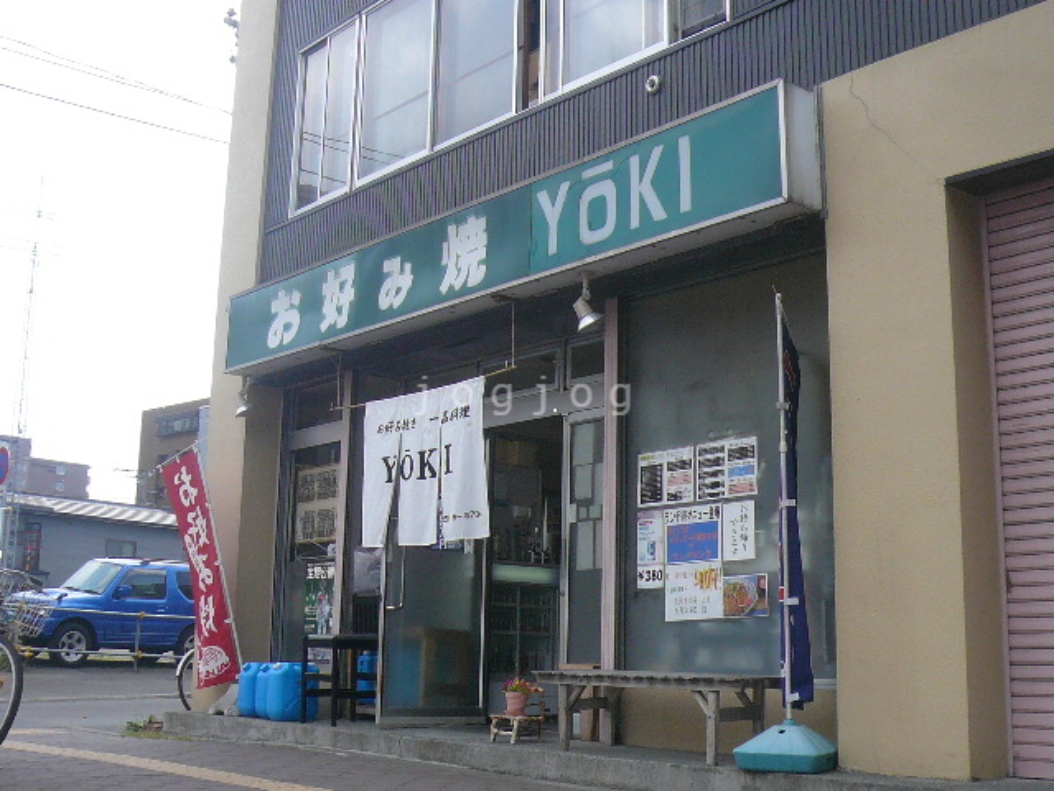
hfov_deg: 42.9
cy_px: 396
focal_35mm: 44
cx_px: 527
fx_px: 1340
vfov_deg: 32.9
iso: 100
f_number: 2.8
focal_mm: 4.7
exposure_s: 1/800
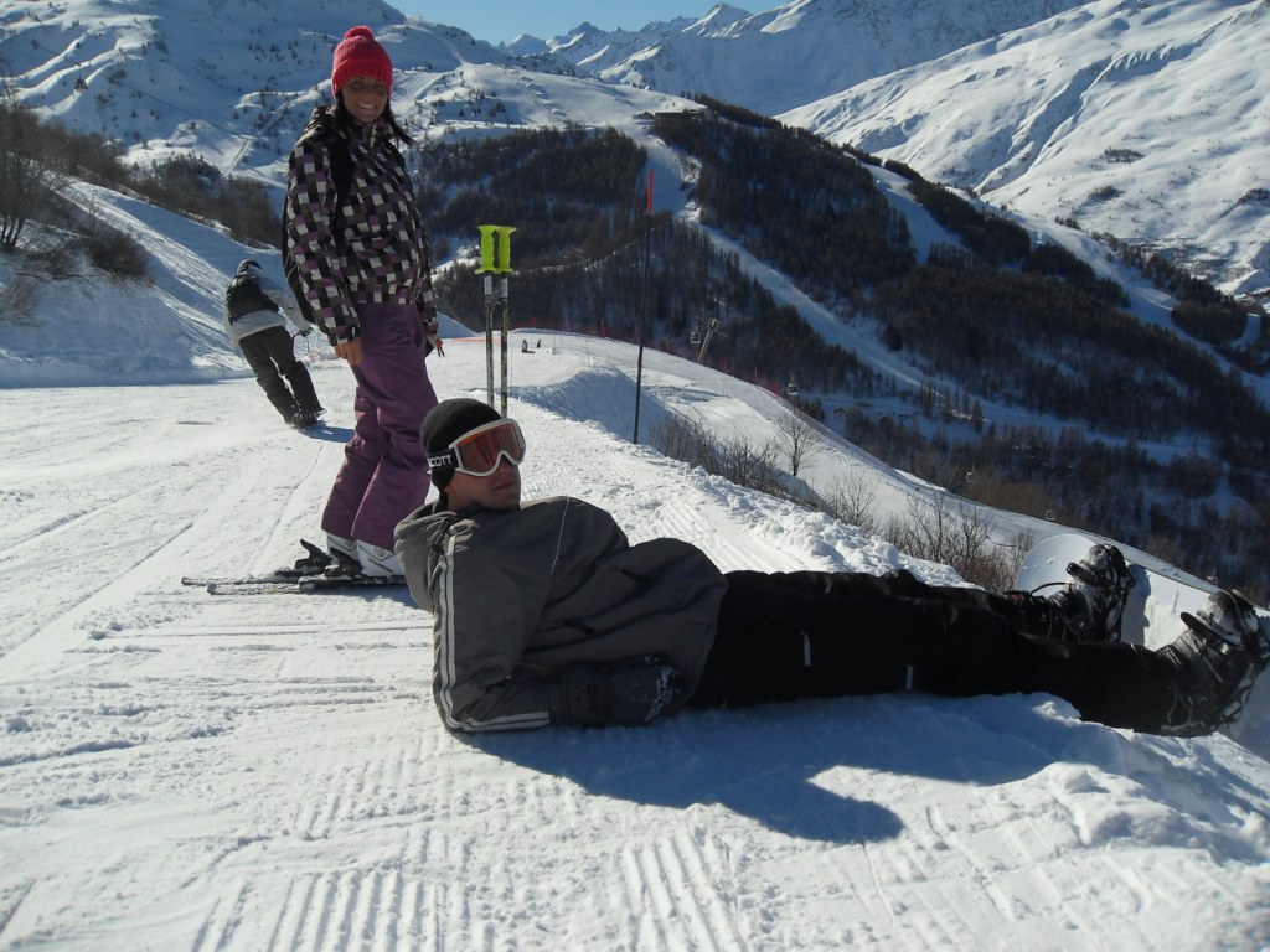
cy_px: 476
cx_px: 635
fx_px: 1284
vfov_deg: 40.7
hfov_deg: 52.6
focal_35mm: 35
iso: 80
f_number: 8.2
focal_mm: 6.3
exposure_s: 1/500
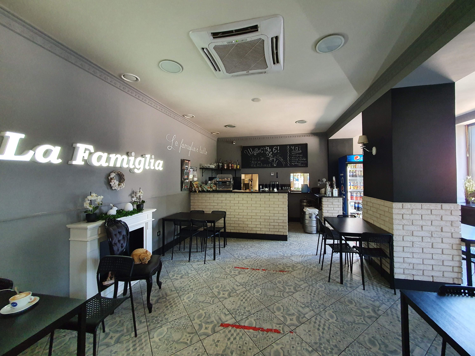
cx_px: 238
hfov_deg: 106.2
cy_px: 178
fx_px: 178
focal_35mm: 13
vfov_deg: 89.9
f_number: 2.2
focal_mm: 1.8
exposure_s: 1/33
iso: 500
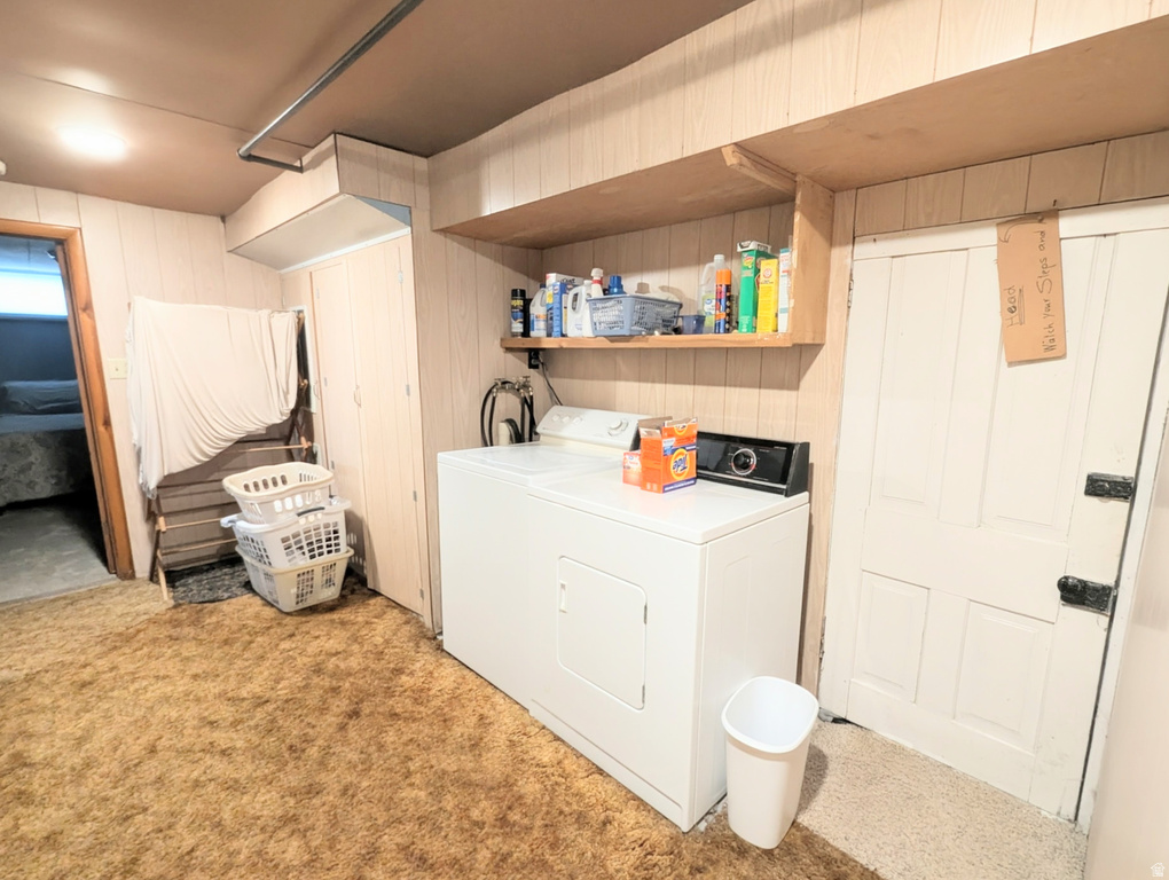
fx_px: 440
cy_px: 440
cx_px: 584
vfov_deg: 90.1
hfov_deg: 106.1
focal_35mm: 13
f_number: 2.2
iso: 379
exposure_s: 1/24
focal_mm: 1.95
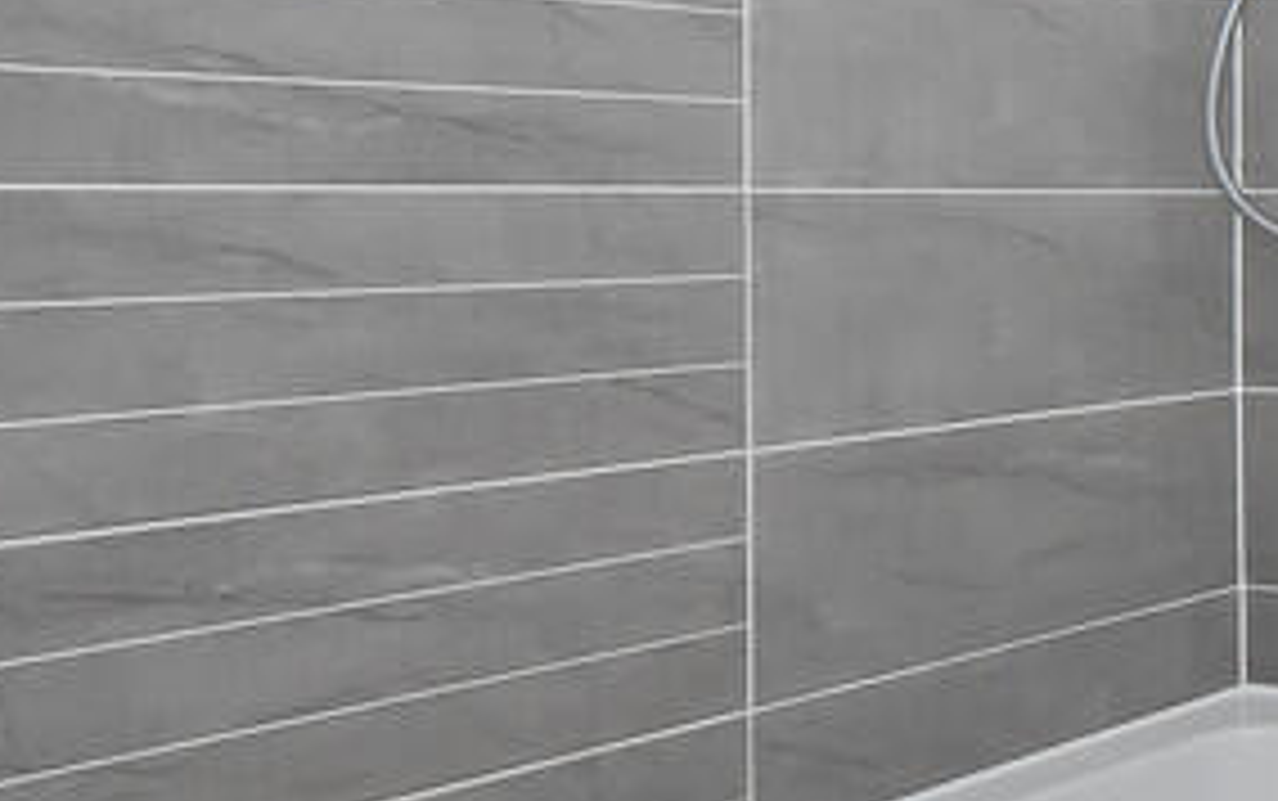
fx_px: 1917
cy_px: 99
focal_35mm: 55
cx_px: 2020
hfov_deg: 25.3
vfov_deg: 23.1
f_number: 11
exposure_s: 1/50
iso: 400
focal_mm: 10
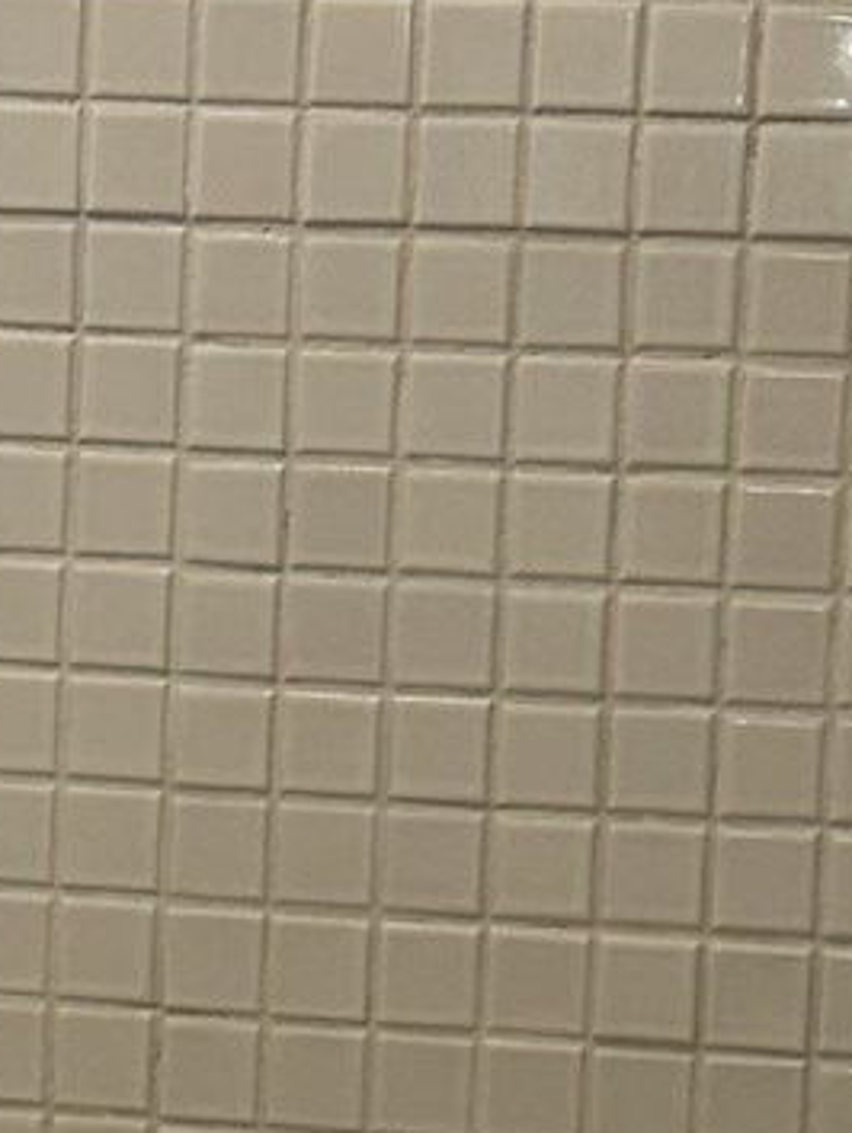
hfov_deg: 9.5
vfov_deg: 12.5
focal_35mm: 156
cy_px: 1200
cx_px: 259
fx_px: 5113
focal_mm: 6.86
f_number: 1.78
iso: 125
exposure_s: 1/60
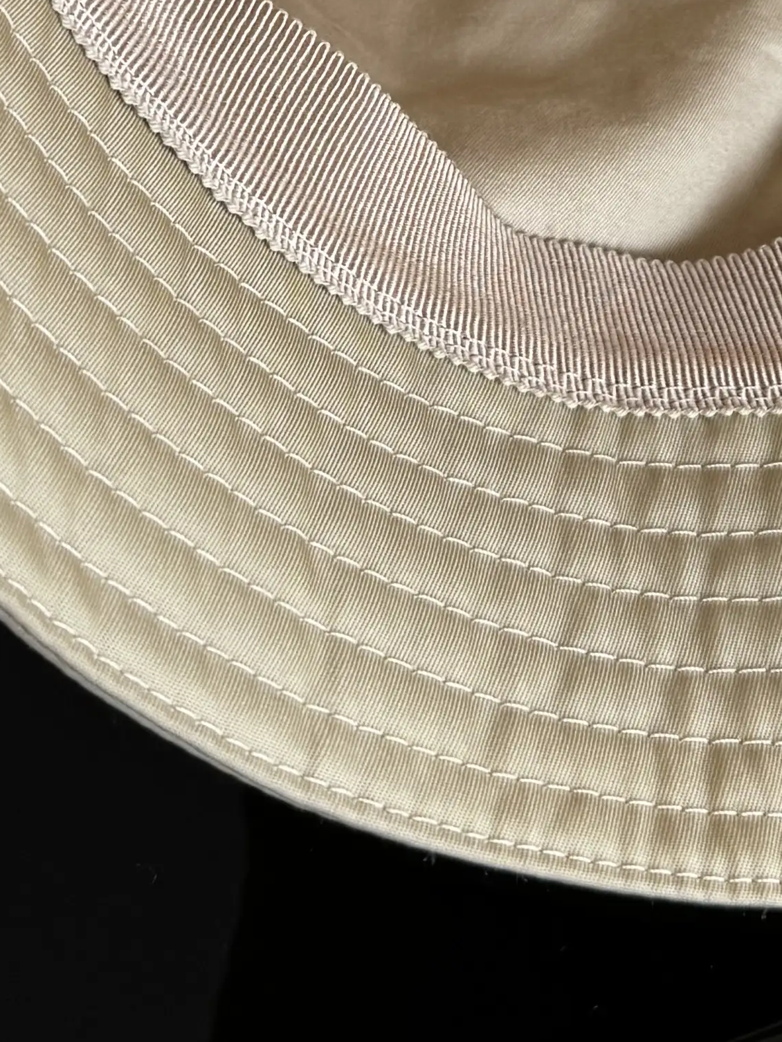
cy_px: -384
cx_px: 694
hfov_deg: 16.1
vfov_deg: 19.5
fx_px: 2740
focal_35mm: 91
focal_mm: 6.76
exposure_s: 1/100
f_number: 1.78
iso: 100
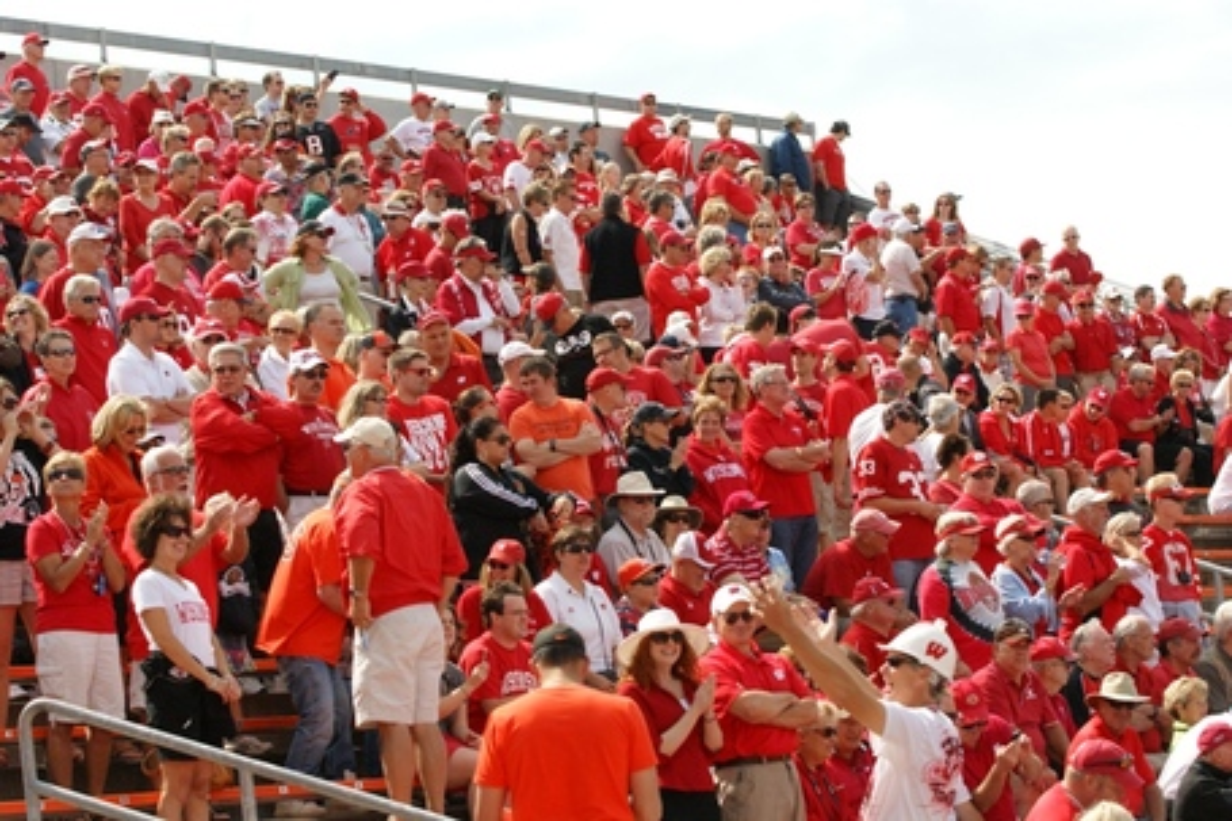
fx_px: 3848
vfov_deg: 12.2
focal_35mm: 112
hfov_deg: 18.2
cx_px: 616
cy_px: 410
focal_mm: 75
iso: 800
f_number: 4.5
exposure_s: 1/4000
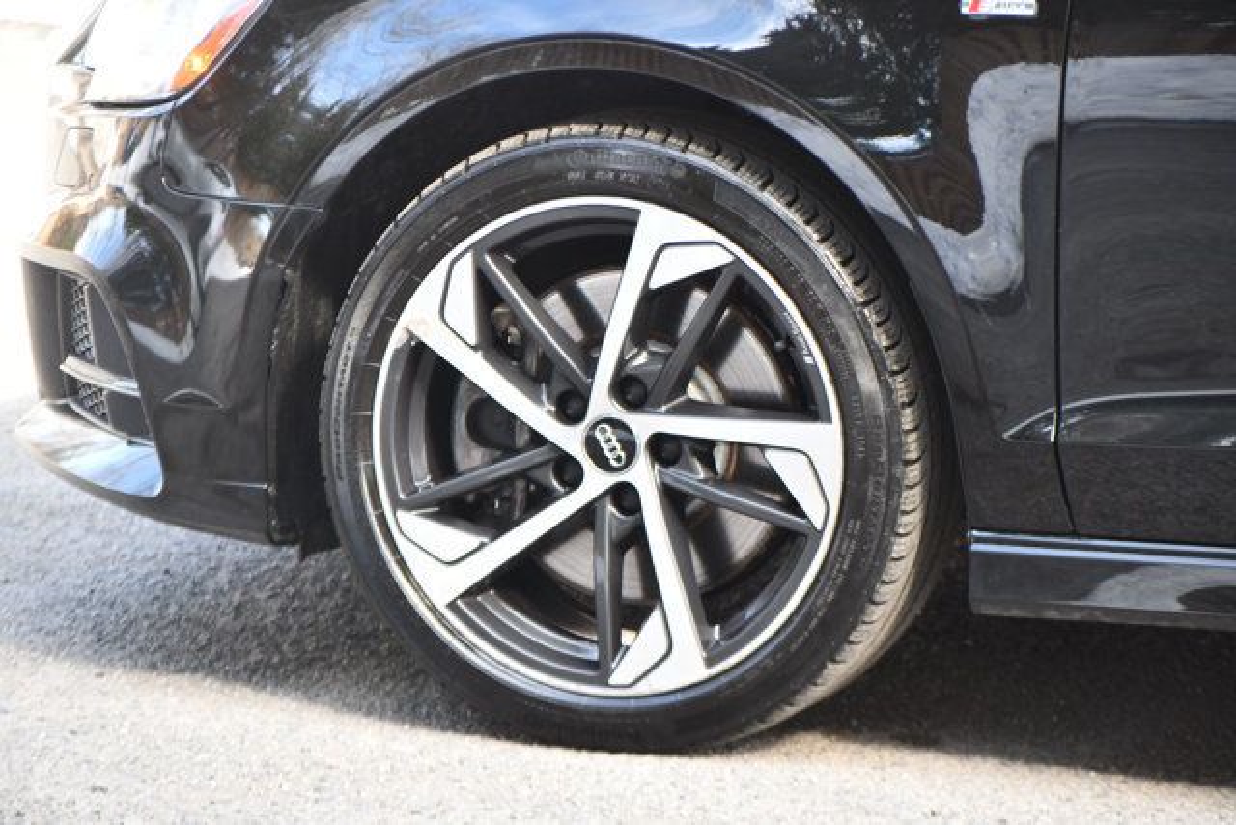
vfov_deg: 7.0
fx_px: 6696
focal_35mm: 195
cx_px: 618
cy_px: 412
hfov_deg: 10.5
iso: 800
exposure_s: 1/250
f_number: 4.8
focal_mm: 130
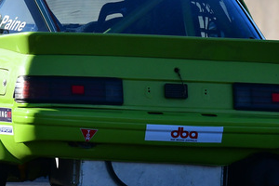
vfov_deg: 0.8
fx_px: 13019
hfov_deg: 1.2
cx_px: 76
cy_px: 69
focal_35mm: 1680
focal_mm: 420
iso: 800
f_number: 10
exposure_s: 1/800
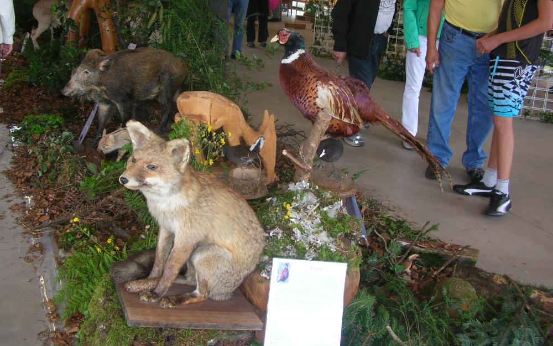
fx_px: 573
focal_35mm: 38
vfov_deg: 33.4
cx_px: 279
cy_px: 134
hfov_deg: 51.5
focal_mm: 5.8
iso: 50
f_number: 2.8
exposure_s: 1/30
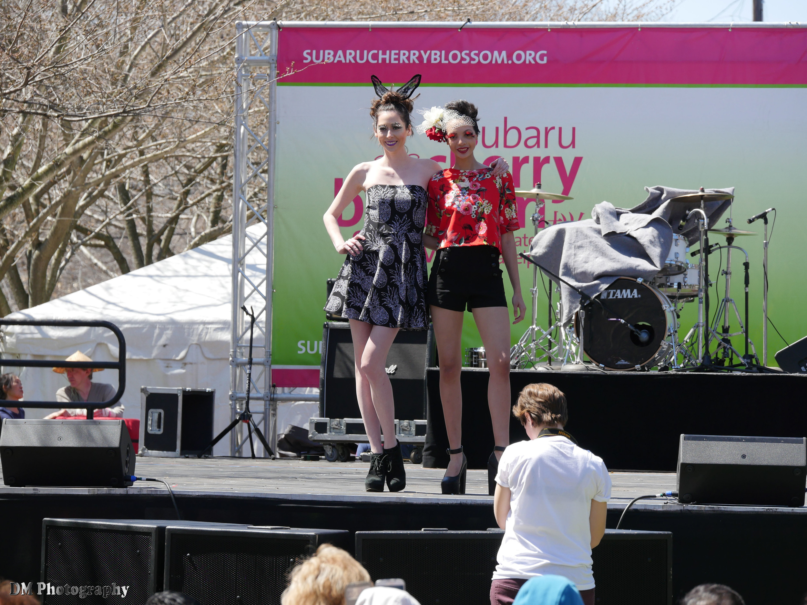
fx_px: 4663
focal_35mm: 200
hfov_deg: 9.9
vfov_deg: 7.4
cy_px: 302
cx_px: 404
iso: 200
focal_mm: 100
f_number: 5.6
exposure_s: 1/320
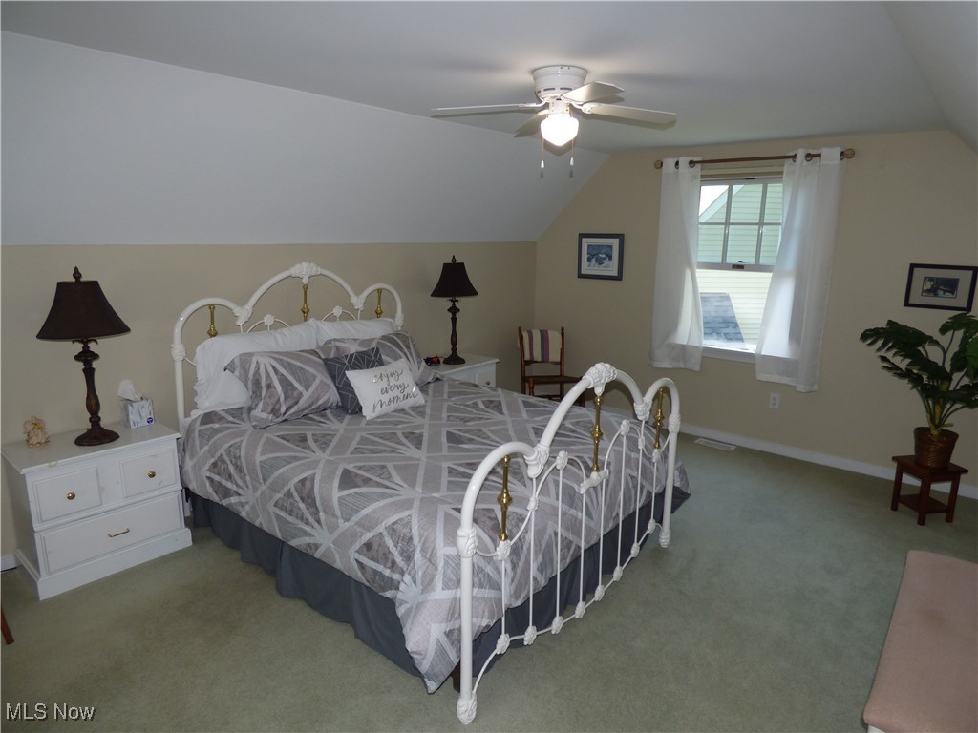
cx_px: 489
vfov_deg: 66.0
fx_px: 565
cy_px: 366
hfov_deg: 81.7
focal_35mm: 20
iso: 100
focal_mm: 3.58
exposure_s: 1/60
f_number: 2.8
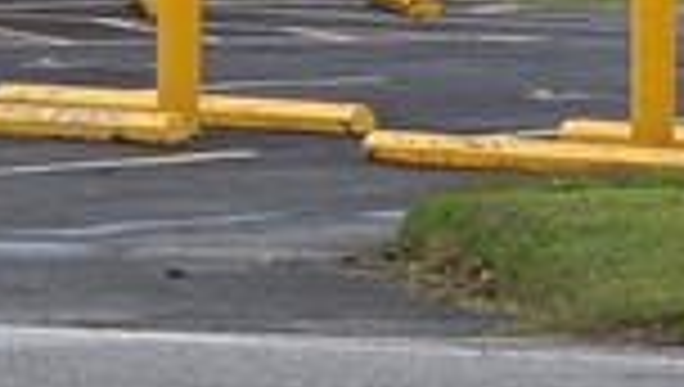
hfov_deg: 4.2
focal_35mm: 505
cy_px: -76
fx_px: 9172
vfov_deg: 2.4
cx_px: 1382
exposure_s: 1/688
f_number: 2.4
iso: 50
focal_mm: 7.9
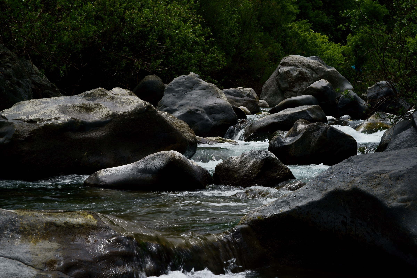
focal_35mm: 62
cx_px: 208
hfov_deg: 32.4
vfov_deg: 21.9
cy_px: 139
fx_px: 718
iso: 125
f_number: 22
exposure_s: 1/40
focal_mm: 62
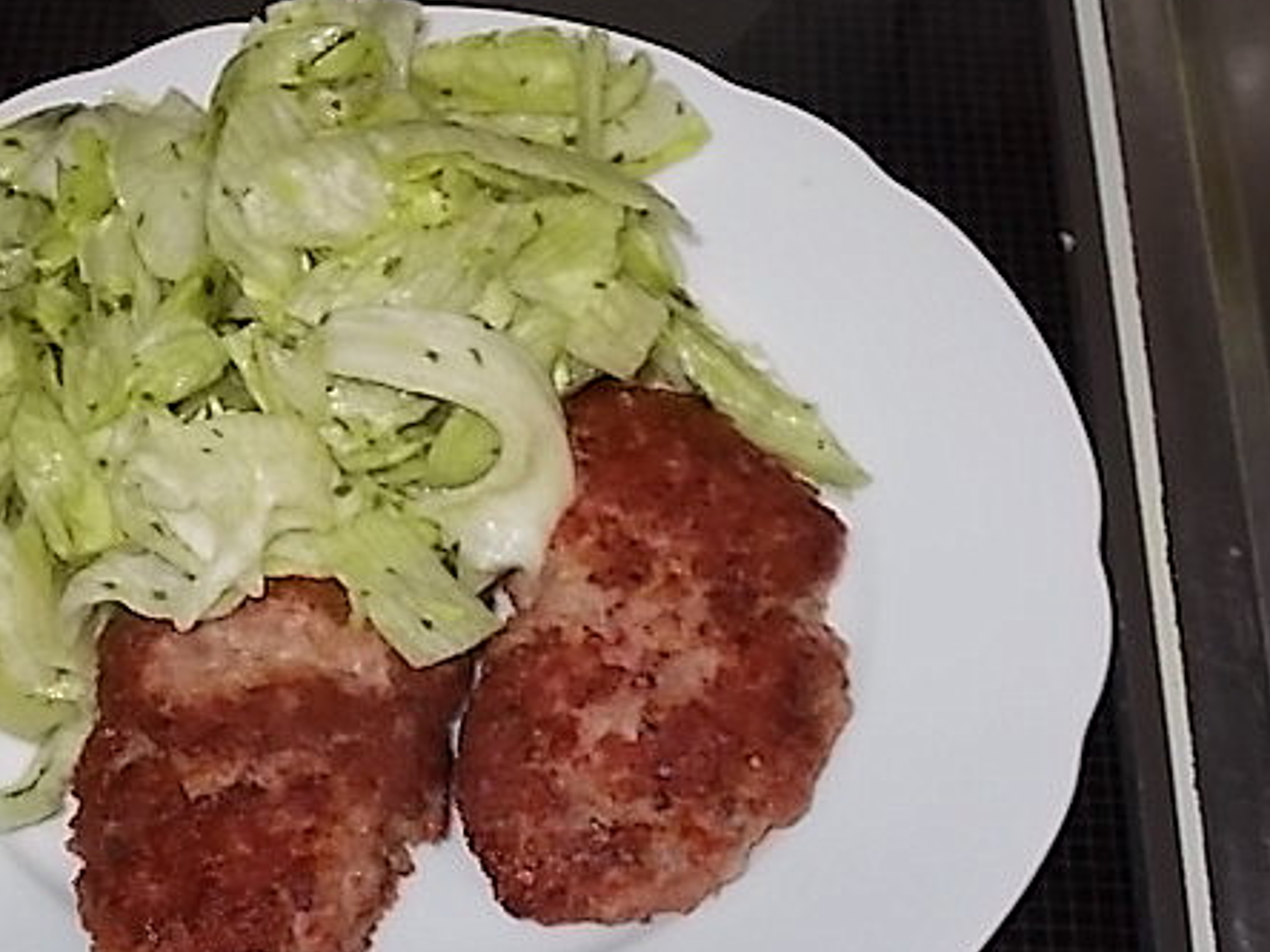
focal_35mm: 72
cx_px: 406
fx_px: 2642
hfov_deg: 26.9
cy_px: 575
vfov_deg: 20.4
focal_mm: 9
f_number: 4.5
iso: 200
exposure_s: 1/30
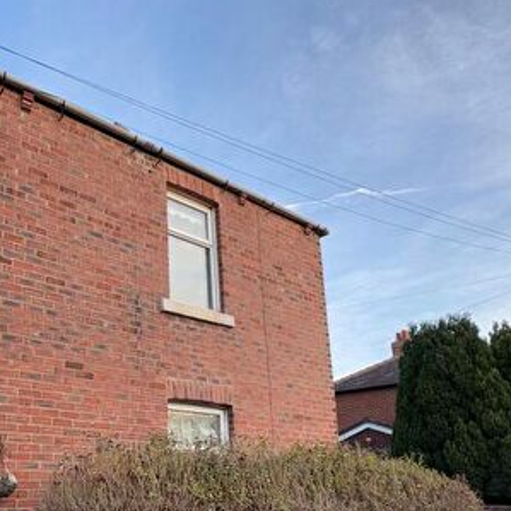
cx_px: 91
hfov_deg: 51.6
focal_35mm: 29
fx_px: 484
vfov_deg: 53.0
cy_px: 385
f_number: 2.2
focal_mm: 2.22
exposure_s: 1/99
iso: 40
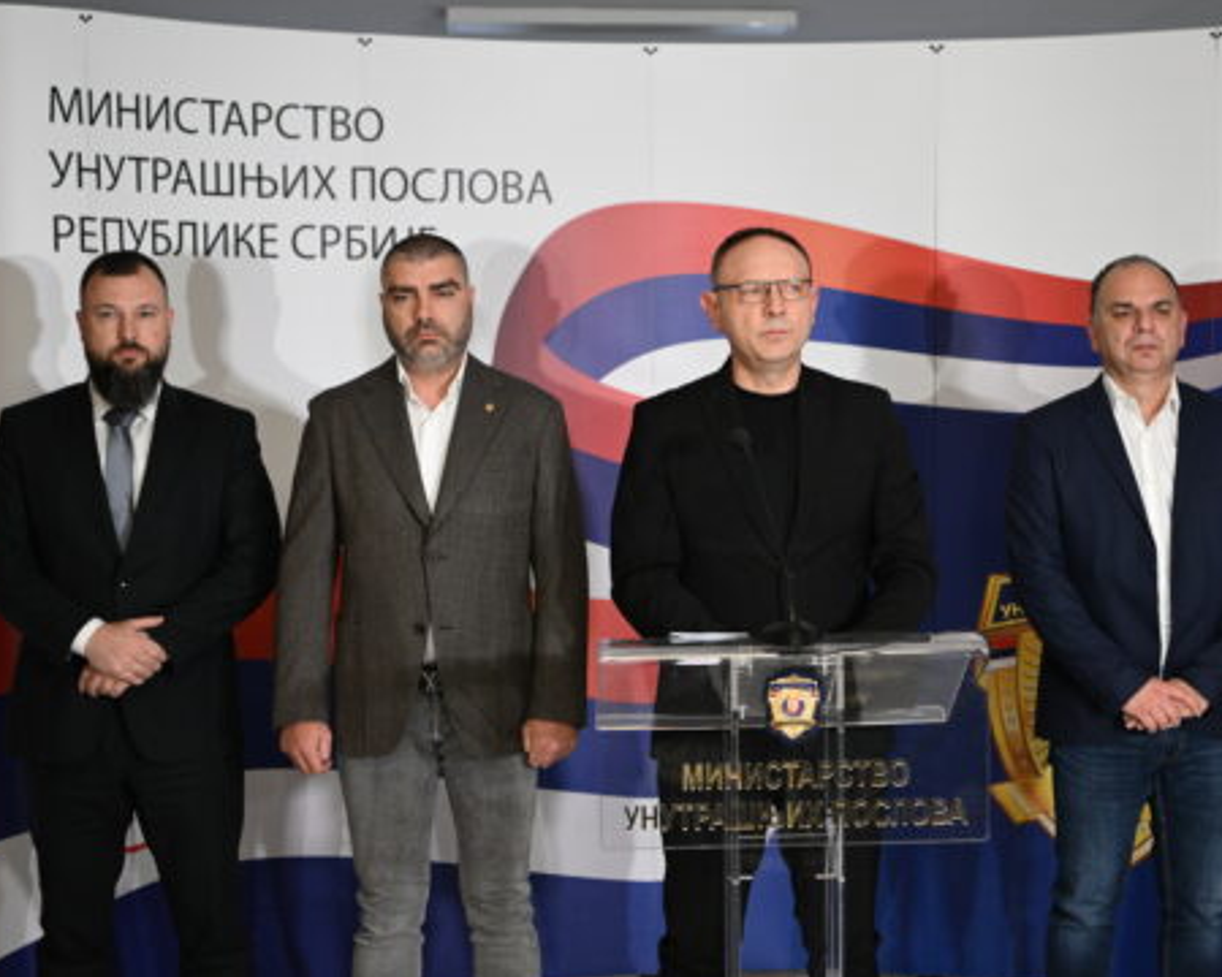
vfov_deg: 23.5
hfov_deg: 29.0
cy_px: 513
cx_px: 777
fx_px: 2351
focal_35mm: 65
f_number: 4
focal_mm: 52
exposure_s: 1/200
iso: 2500
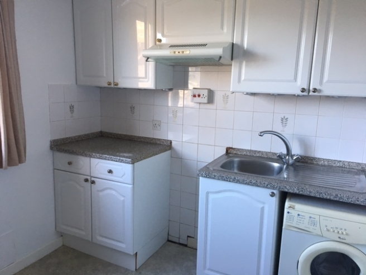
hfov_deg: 61.7
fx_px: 307
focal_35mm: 29
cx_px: 183
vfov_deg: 48.2
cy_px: 138
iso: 40
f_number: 2.2
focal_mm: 4.15
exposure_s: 1/33
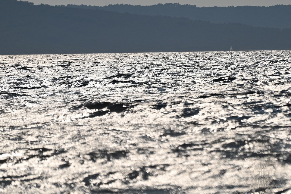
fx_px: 3767
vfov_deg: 3.0
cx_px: 174
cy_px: 63
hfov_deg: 4.4
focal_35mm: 466
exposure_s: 1/8000
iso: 140
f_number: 5.6
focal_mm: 300
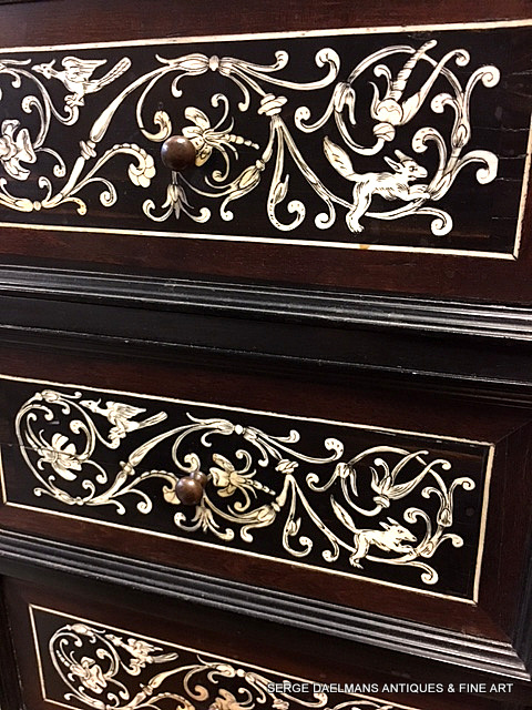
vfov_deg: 61.7
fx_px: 594
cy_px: 355
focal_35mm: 29
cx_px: 266
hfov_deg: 48.2
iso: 320
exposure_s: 1/17
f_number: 2.2
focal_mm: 4.15
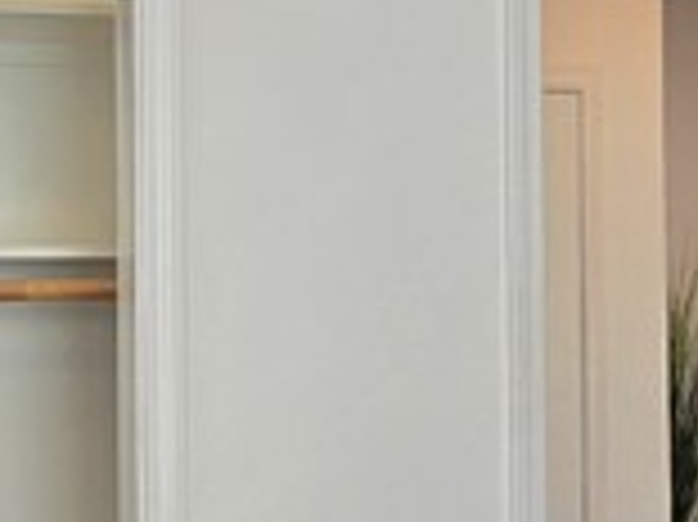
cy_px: 270
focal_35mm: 86
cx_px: 459
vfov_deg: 17.1
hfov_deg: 22.7
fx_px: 1733
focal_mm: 2.2
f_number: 2.2
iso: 64
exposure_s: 1/60
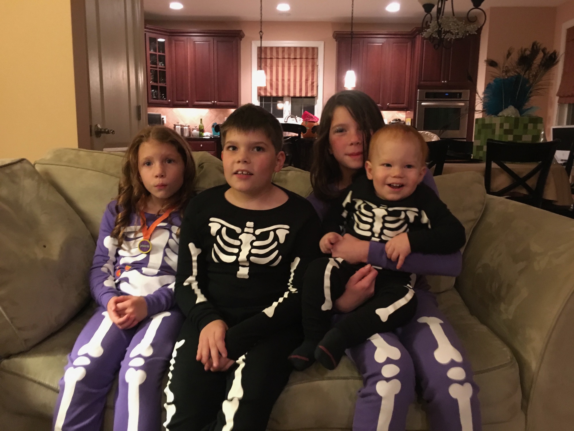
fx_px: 481
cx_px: 287
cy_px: 216
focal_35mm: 29
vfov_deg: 48.2
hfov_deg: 61.7
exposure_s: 1/15
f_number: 2.2
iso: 500
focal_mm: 4.15
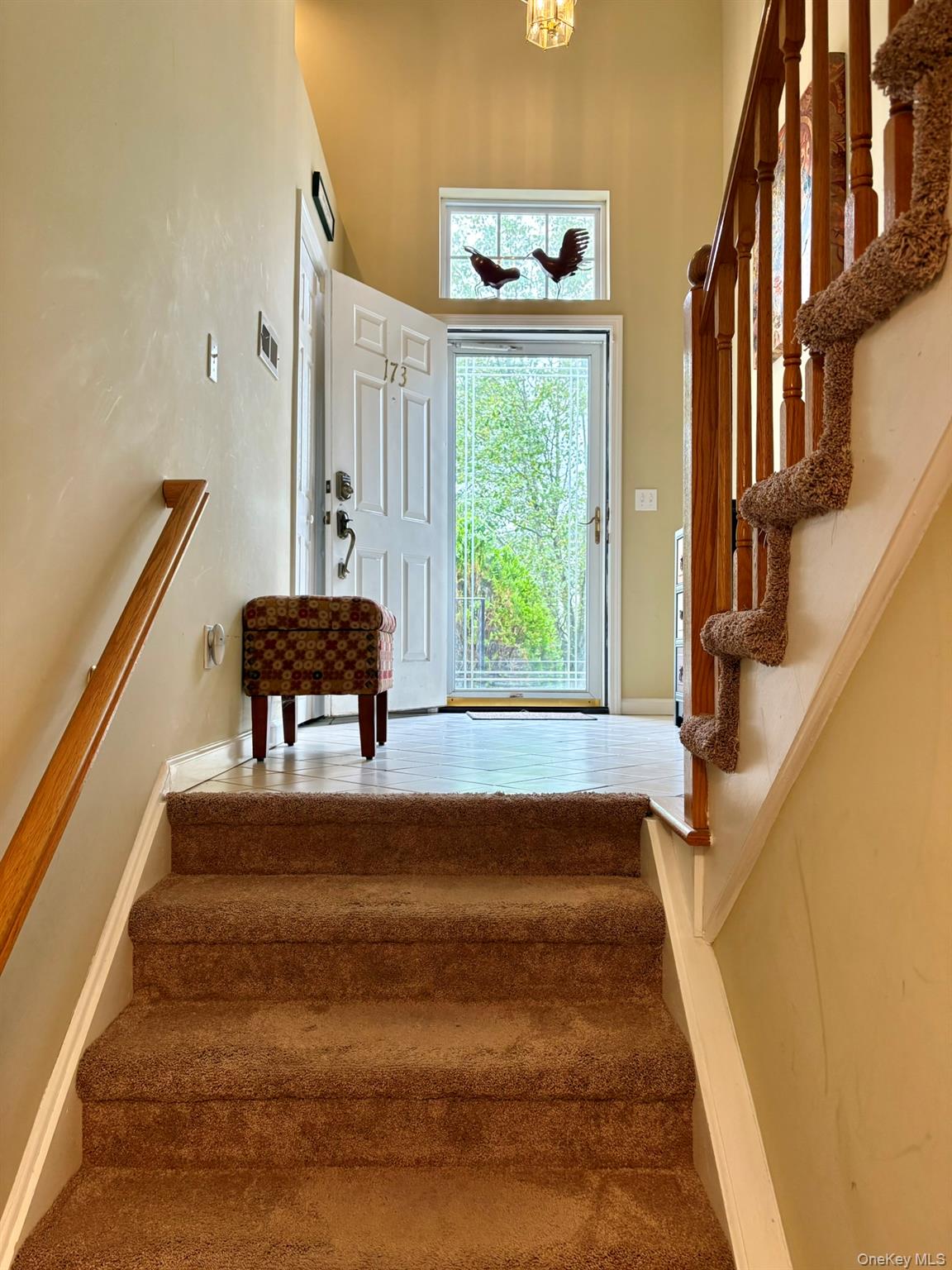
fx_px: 953
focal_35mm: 26
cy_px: 635
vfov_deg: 67.3
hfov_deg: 53.1
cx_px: 476
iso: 80
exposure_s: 1/142
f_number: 1.6
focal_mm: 5.96
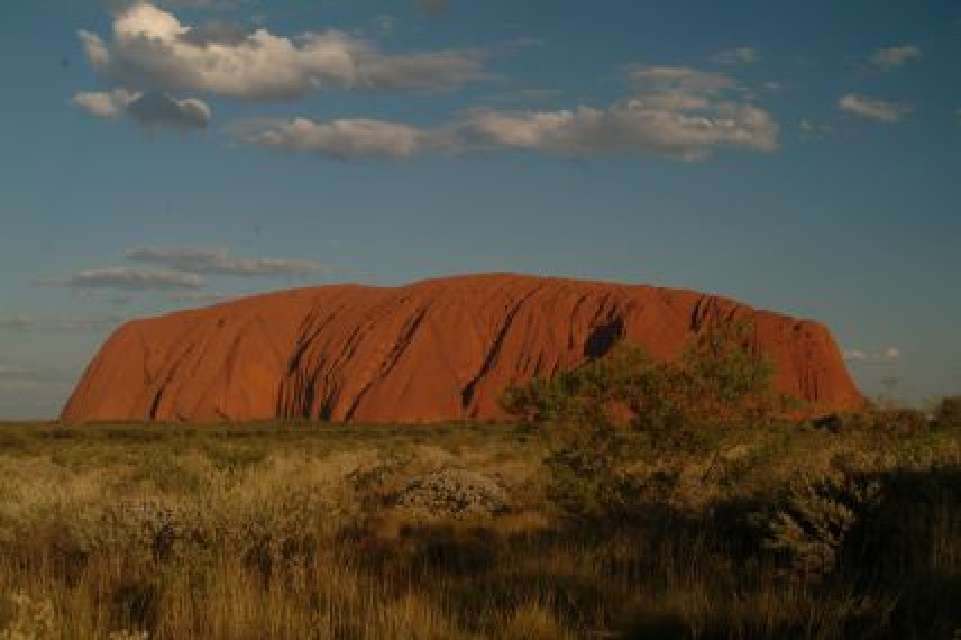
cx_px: 480
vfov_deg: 28.1
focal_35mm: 48
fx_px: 1281
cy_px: 320
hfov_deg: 41.1
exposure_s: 1/180
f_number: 6.7
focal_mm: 32
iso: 100
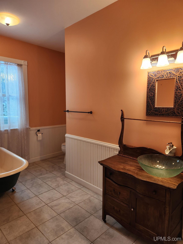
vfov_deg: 73.9
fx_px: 162
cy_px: 122
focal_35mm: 23
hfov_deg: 58.9
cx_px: 92
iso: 125
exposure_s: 1/120
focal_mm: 5.4
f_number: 1.8
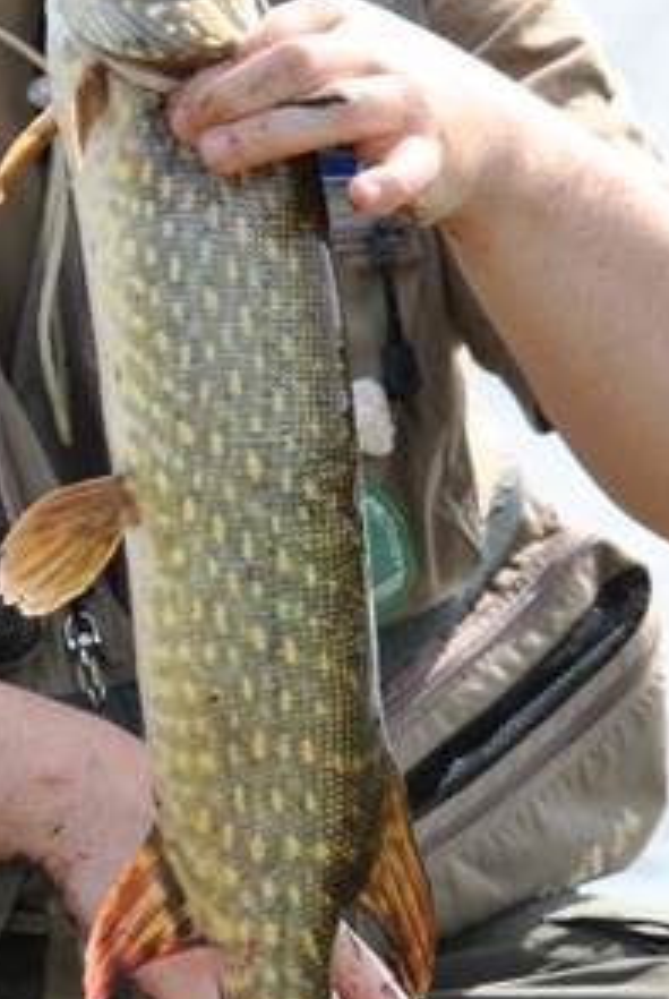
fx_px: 11898
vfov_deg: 4.8
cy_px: 285
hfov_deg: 3.2
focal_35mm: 428
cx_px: 122
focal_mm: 105
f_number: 4.8
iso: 100
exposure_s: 1/320
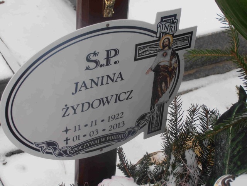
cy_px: 93
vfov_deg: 21.3
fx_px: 492
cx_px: 124
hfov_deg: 28.2
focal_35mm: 69
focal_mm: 12.29
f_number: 4.8
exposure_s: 1/200
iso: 80
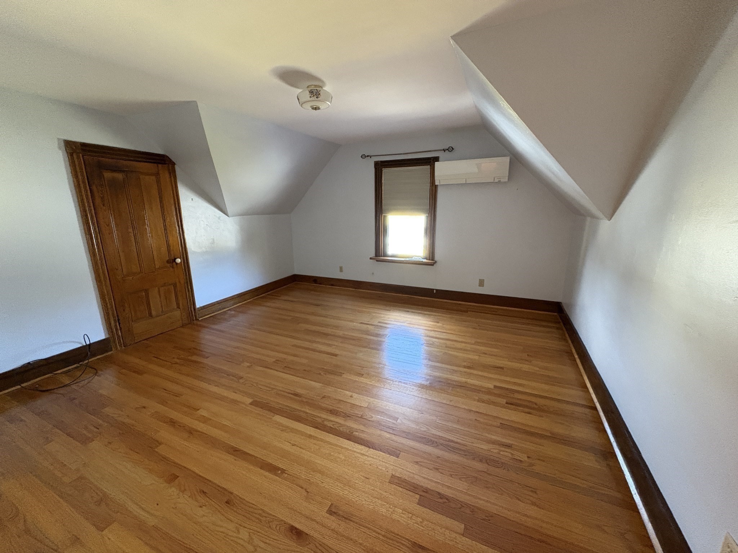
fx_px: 298
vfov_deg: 85.7
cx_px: 369
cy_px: 276
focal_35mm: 14
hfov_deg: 102.1
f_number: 2.2
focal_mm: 2.22
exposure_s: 1/60
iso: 500
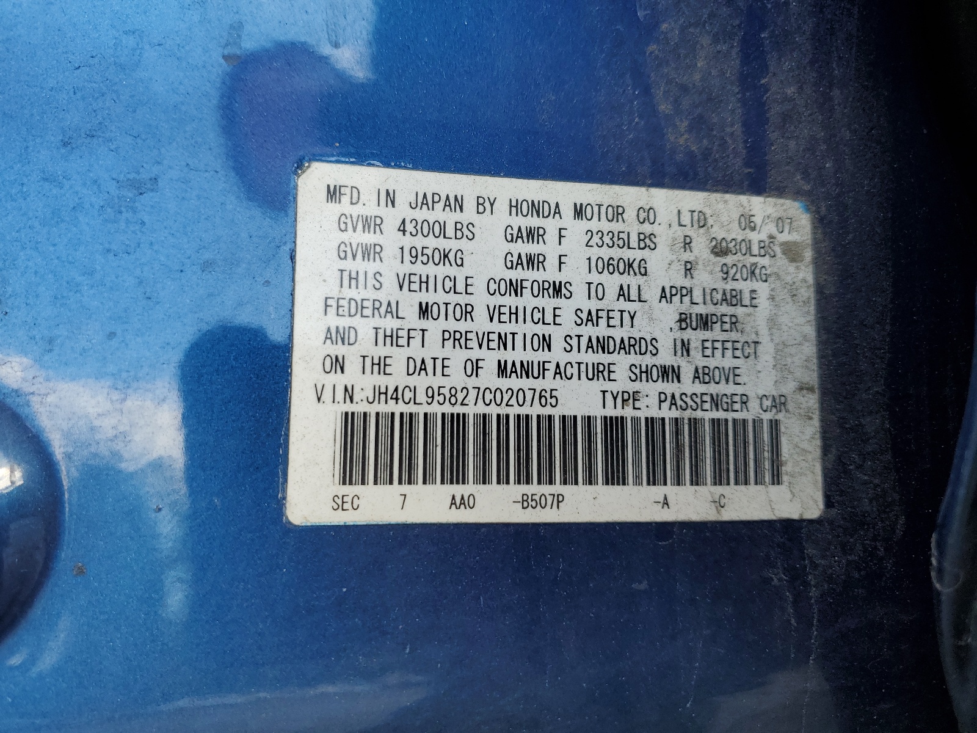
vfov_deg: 53.1
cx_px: 488
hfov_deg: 67.3
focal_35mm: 26
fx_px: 734
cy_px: 366
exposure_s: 1/233
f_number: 1.5
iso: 50
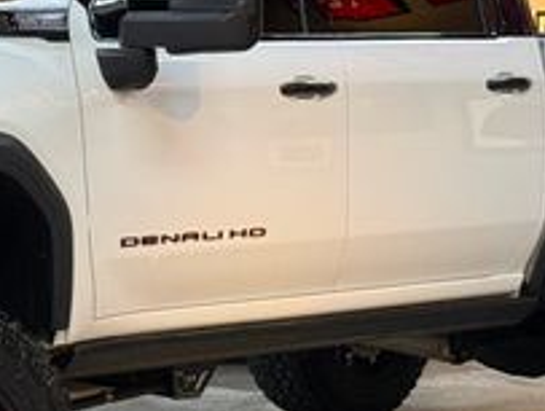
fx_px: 2382
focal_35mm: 151
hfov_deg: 13.0
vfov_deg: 9.8
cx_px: 75
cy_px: 107
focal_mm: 6.76
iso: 160
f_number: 1.78
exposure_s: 1/60
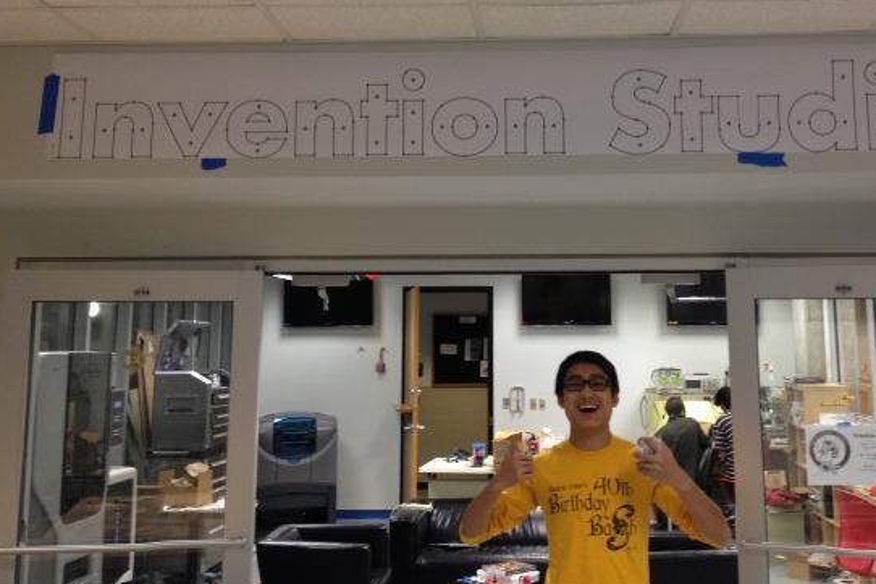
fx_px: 1095
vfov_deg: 29.6
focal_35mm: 45
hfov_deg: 43.5
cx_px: 511
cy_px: 196
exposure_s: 1/20
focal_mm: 4.28
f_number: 2.4
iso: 125
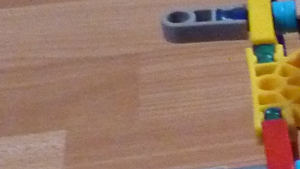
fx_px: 1233
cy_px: 186
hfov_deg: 12.1
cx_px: 621
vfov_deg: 7.8
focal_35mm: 155
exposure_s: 1/25
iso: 800
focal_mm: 4.1
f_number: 3.3
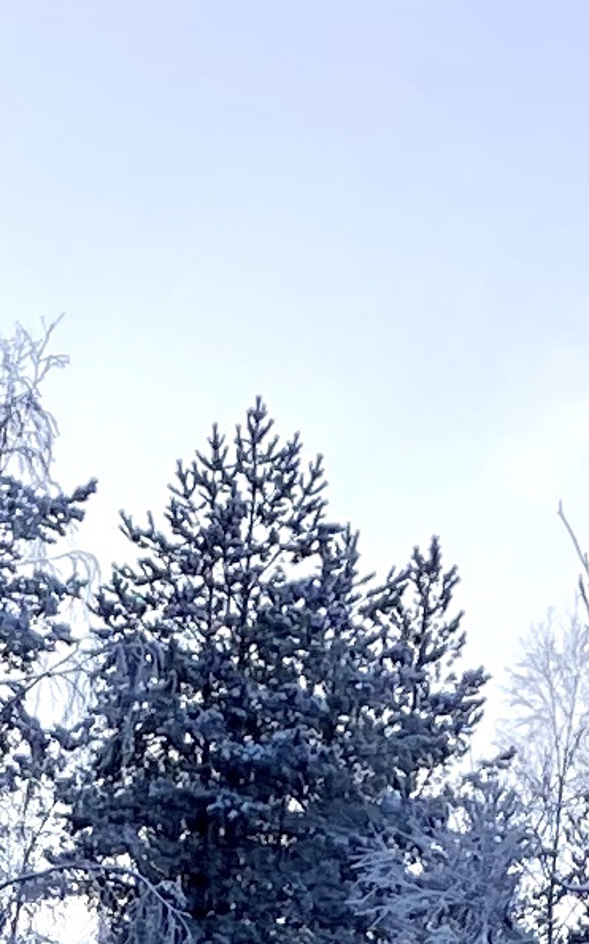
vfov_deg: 9.4
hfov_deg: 7.0
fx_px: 4805
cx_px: 133
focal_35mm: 187
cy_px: 2619
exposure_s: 1/122
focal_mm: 4.25
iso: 64
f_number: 1.8
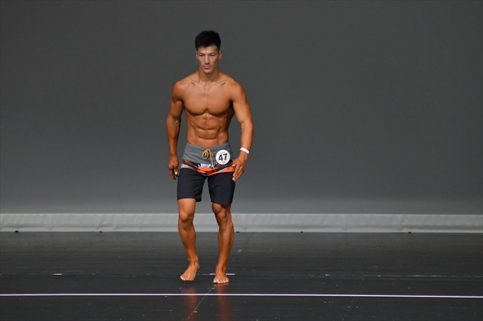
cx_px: 242
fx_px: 4627
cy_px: 160
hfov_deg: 6.0
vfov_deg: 4.0
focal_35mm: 345
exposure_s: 1/400
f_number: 5.6
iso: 4000
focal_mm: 230
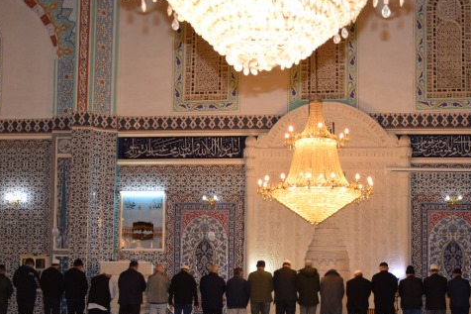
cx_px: 270
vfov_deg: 25.7
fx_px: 680
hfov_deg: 38.1
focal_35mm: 52
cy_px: 228
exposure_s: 1/80
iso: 800
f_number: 4.5
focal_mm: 22
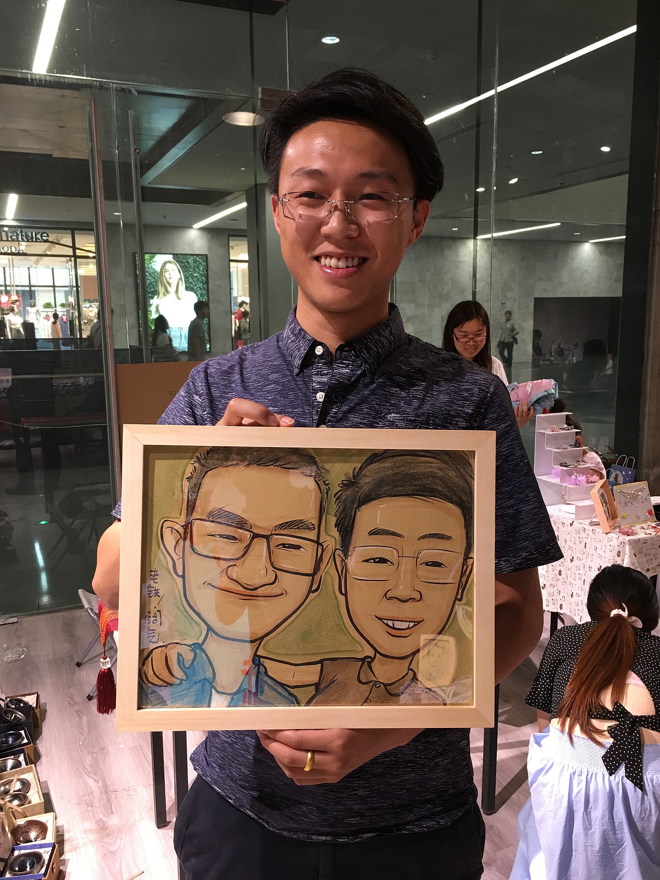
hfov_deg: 48.2
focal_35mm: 29
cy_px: 440
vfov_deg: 61.7
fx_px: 737
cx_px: 330
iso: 50
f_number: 2.2
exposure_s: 1/17
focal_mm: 4.15
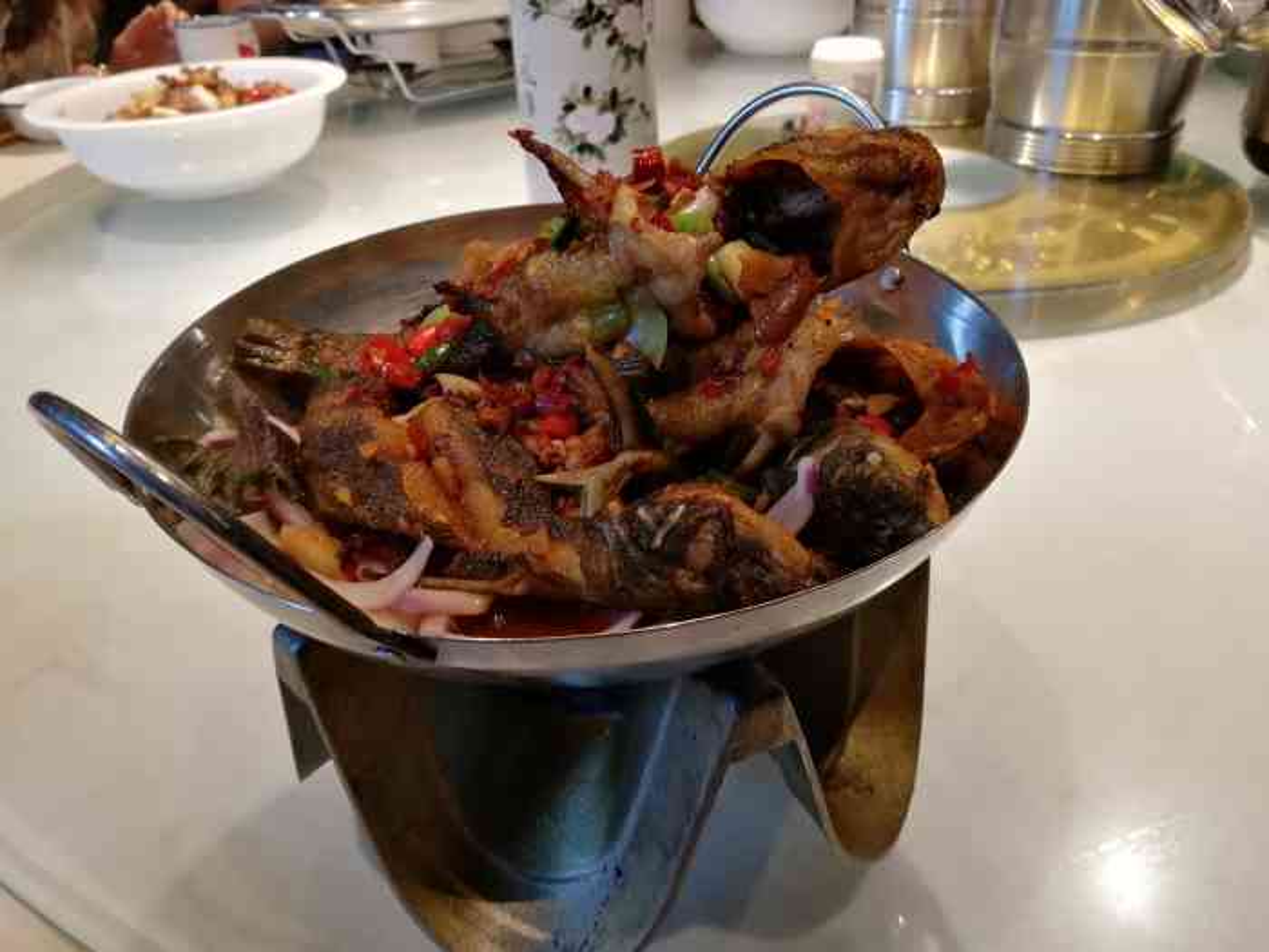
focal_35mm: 27
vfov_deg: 51.4
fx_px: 990
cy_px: 476
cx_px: 634
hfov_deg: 65.3
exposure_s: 1/50
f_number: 2.2
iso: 125
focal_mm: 3.95
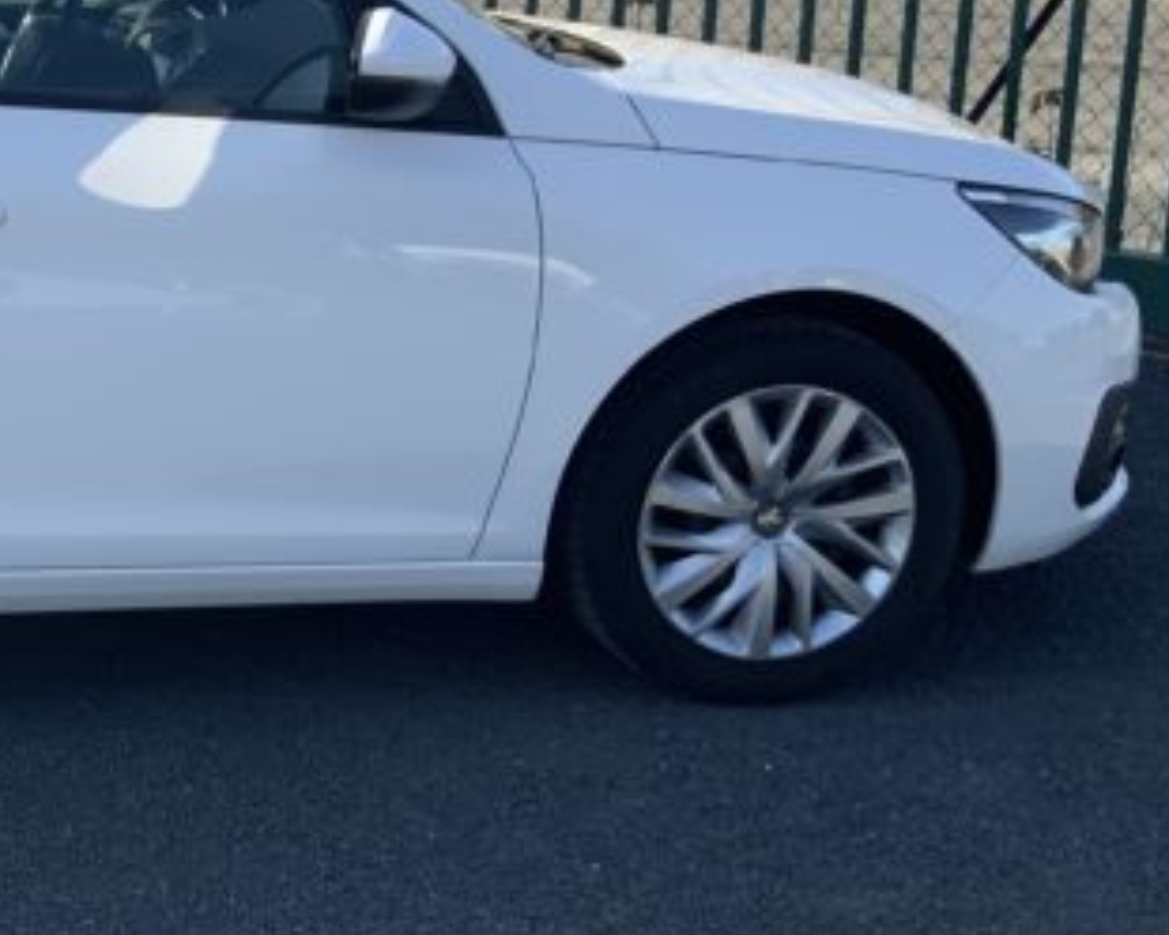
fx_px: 2526
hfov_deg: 24.5
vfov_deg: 21.0
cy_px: 396
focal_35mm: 73
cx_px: -79
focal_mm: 3
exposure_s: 1/944
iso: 16
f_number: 1.8
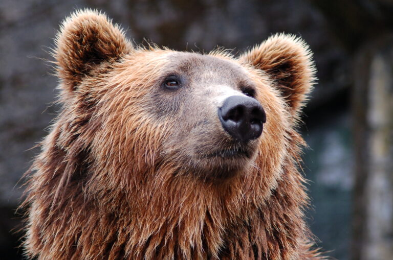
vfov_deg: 6.3
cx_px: 196
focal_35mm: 218
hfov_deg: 9.5
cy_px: 130
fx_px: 2370
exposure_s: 1/500
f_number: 4.5
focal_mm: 145
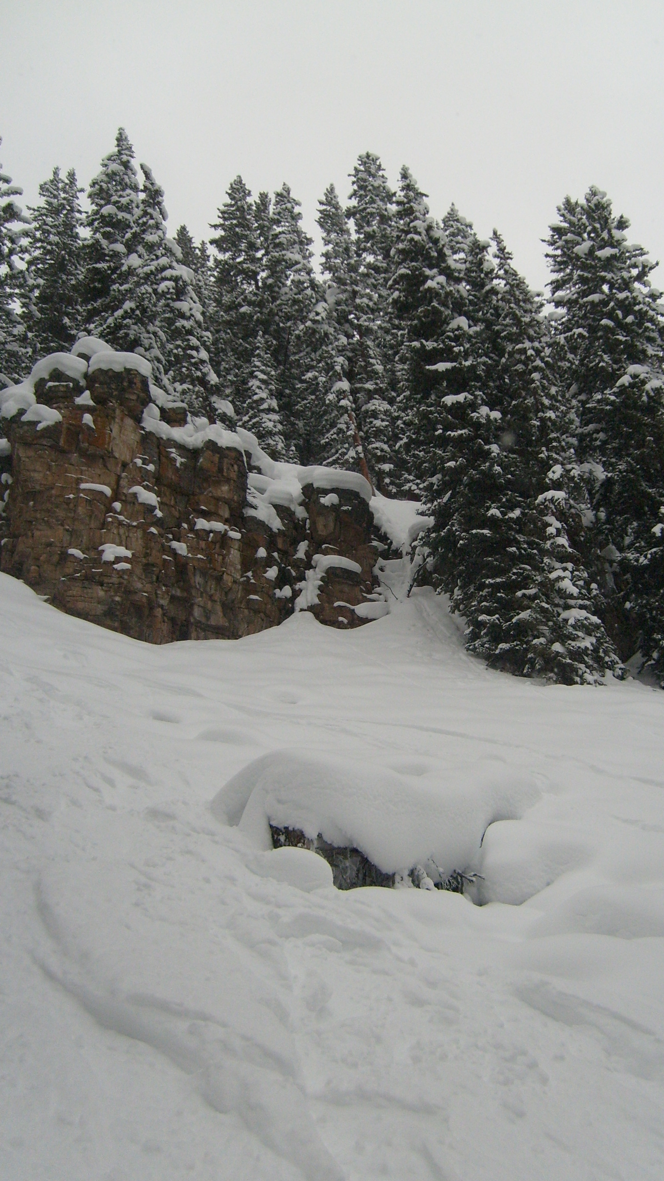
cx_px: 396
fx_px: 1220
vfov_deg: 51.6
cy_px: 585
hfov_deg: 30.4
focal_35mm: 39
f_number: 7.1
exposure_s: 1/180
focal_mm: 5.8
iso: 80
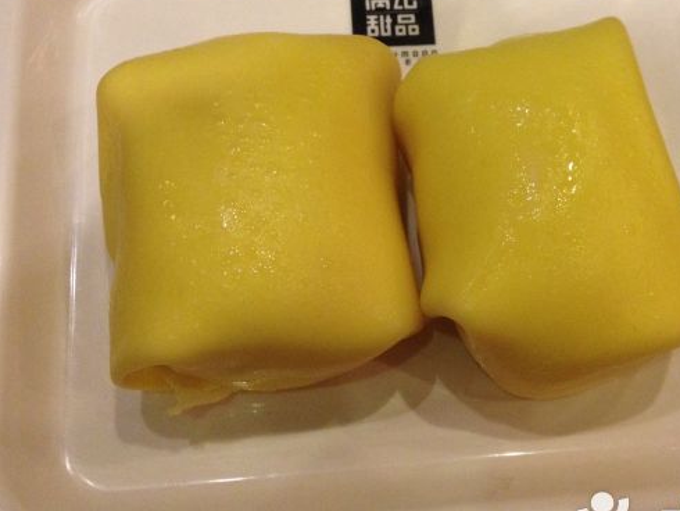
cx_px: 440
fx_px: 983
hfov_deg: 37.8
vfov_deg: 29.1
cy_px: 233
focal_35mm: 50
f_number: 2.4
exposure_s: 1/20
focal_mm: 4.28
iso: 250
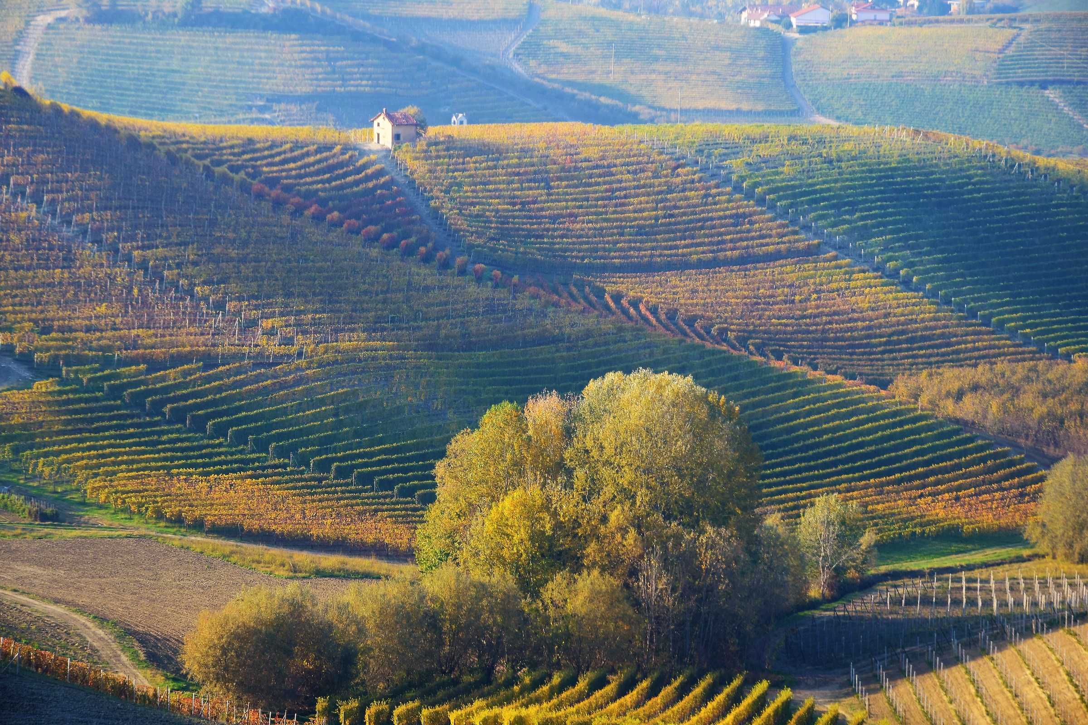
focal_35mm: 158
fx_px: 4760
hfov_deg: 13.0
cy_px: 362
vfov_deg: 8.7
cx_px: 544
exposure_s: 1/125
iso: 200
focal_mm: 105
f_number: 13
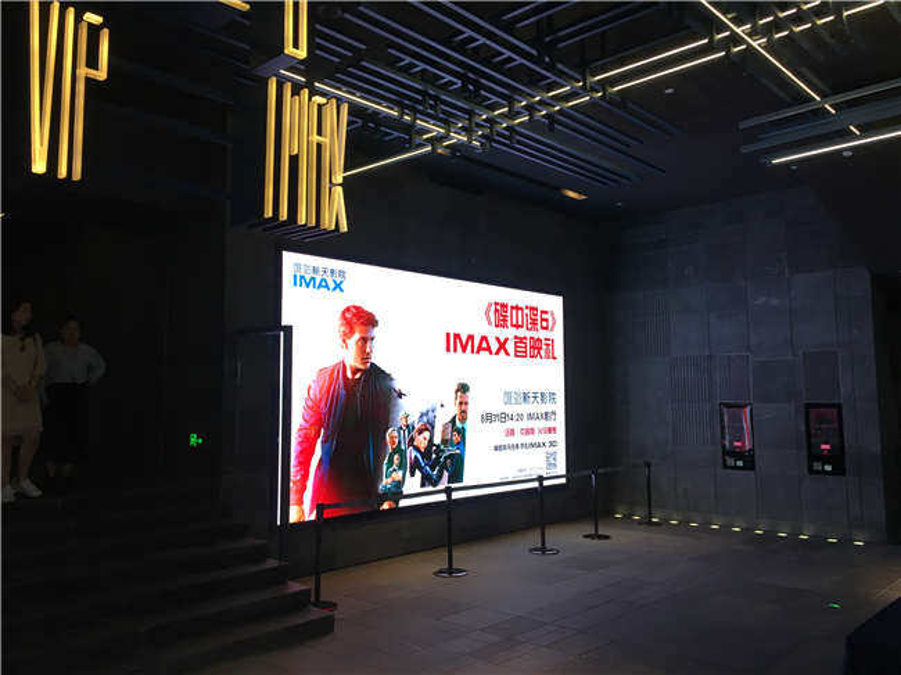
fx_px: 755
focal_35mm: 29
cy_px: 338
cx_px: 450
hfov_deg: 61.7
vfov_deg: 48.2
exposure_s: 1/33
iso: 25
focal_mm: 4.15
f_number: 2.2
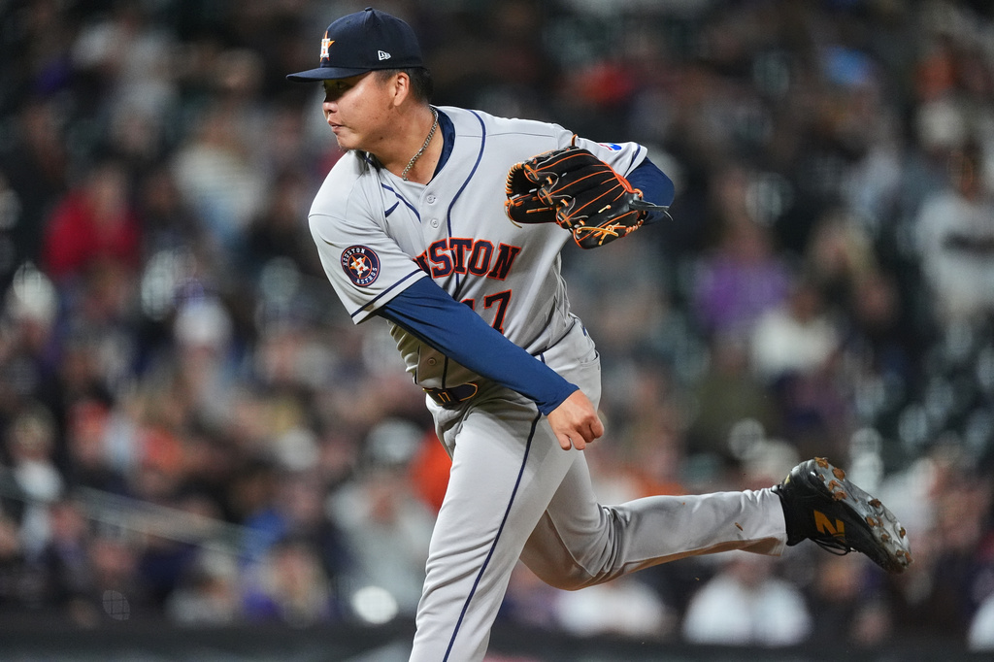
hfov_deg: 3.4
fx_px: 16560
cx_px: 497
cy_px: 331
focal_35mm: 600
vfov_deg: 2.3
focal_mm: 600
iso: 6400
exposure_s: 1/1600
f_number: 4
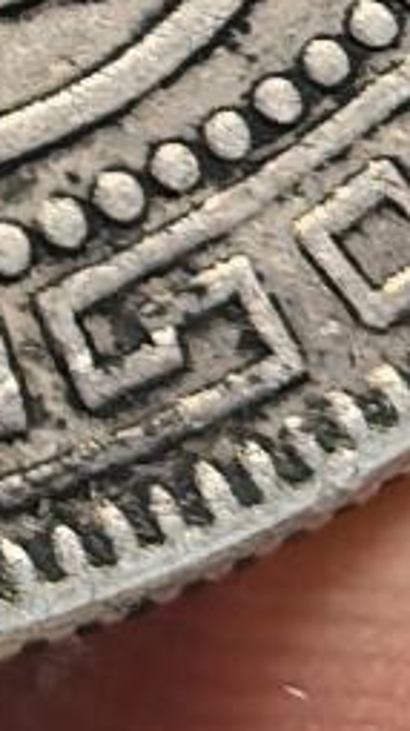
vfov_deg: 5.1
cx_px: -539
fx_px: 8059
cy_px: -731
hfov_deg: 2.9
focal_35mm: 416
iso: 200
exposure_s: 1/50
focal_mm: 6.98
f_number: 2
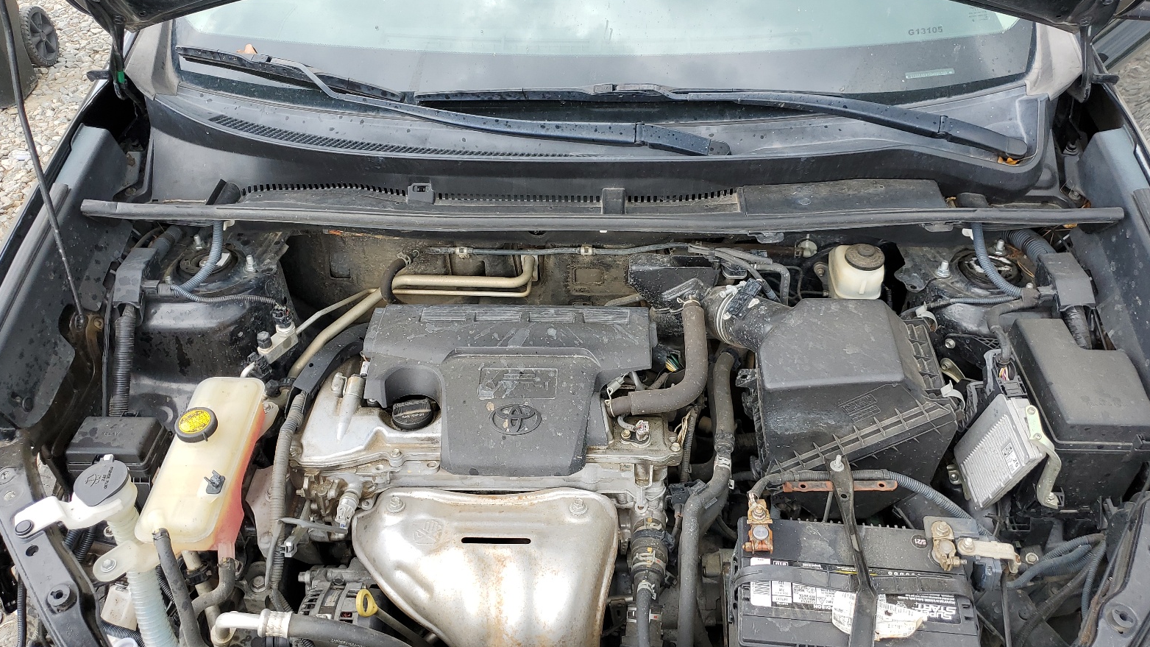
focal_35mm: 29
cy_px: 305
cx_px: 584
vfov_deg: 40.2
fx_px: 884
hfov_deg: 66.1
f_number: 1.5
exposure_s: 1/455
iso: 50
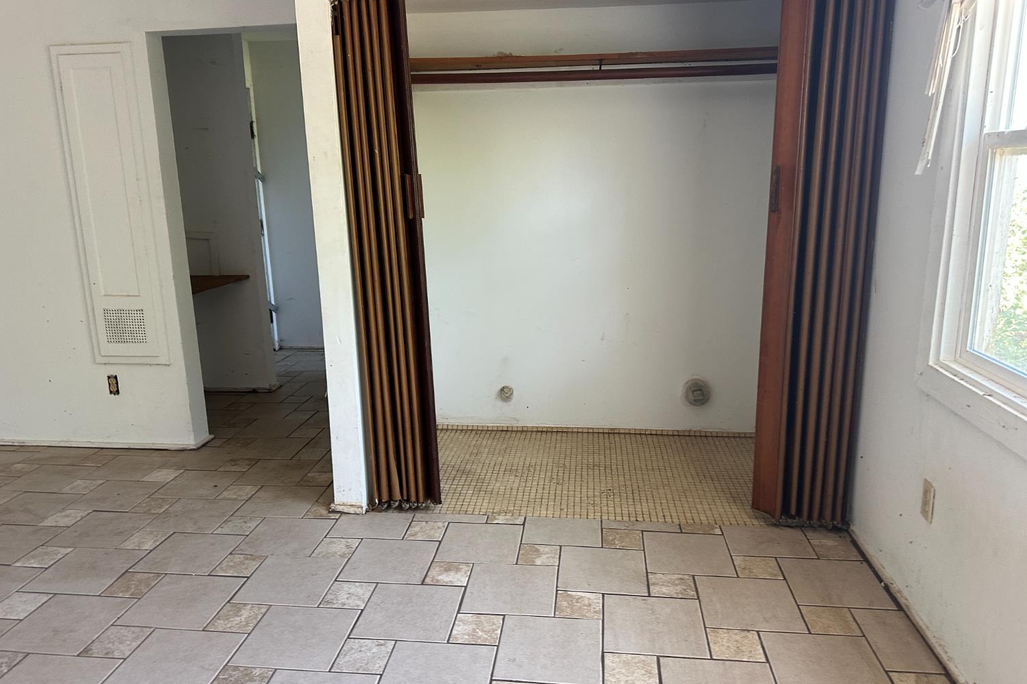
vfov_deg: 51.3
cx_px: 514
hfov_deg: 71.5
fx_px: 713
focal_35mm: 25
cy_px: 346
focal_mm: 6.86
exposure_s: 1/76
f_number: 1.78
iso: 250
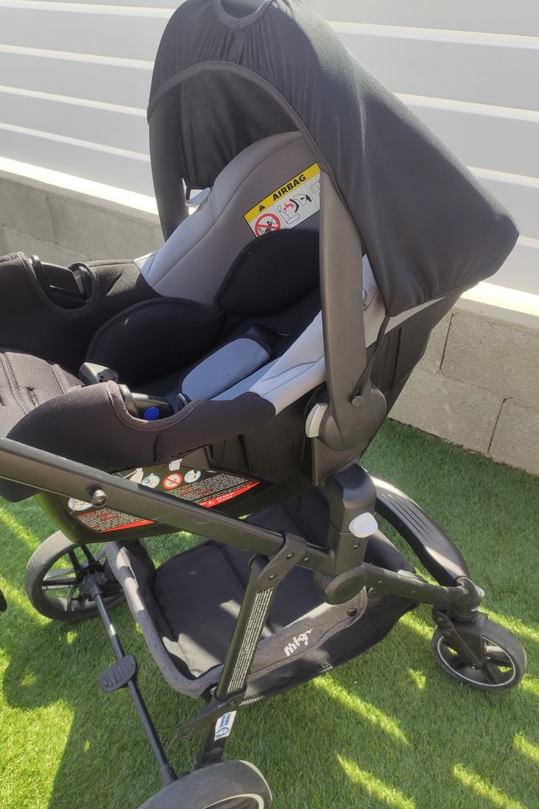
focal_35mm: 28
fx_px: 629
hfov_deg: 46.3
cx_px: 234
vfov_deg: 65.5
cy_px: 408
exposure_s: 1/637
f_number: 1.75
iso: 112
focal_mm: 4.77
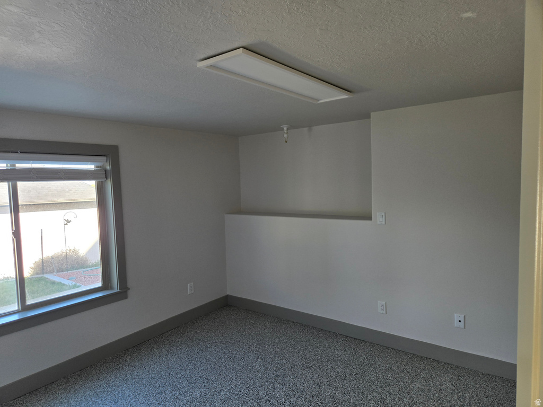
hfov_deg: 73.9
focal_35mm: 23
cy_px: 204
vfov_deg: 58.9
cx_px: 272
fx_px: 361
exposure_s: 1/120
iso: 80
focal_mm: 5.4
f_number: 1.8
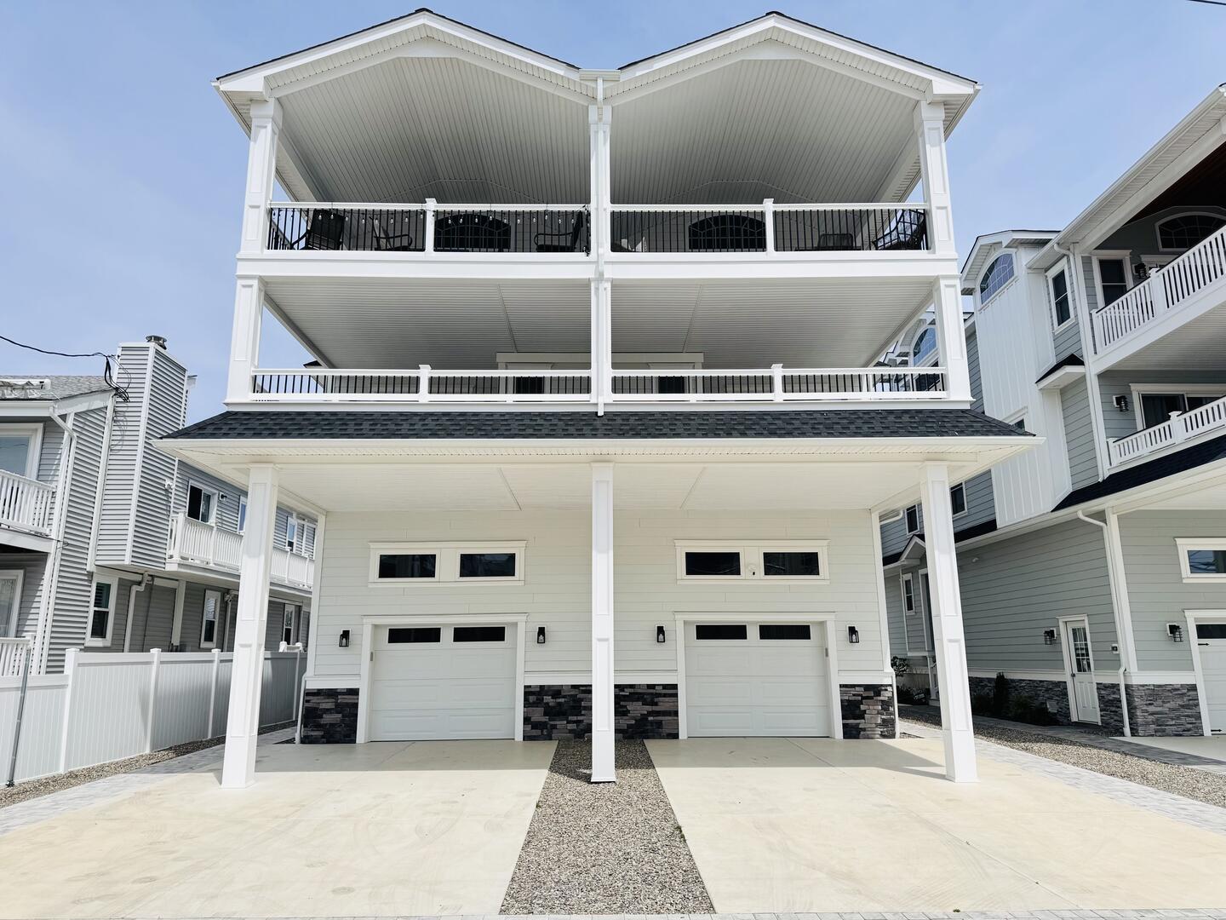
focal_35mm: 24
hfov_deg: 71.6
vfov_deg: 56.8
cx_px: 613
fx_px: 850
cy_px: 460
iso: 80
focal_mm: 6.76
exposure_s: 1/5814
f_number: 1.78
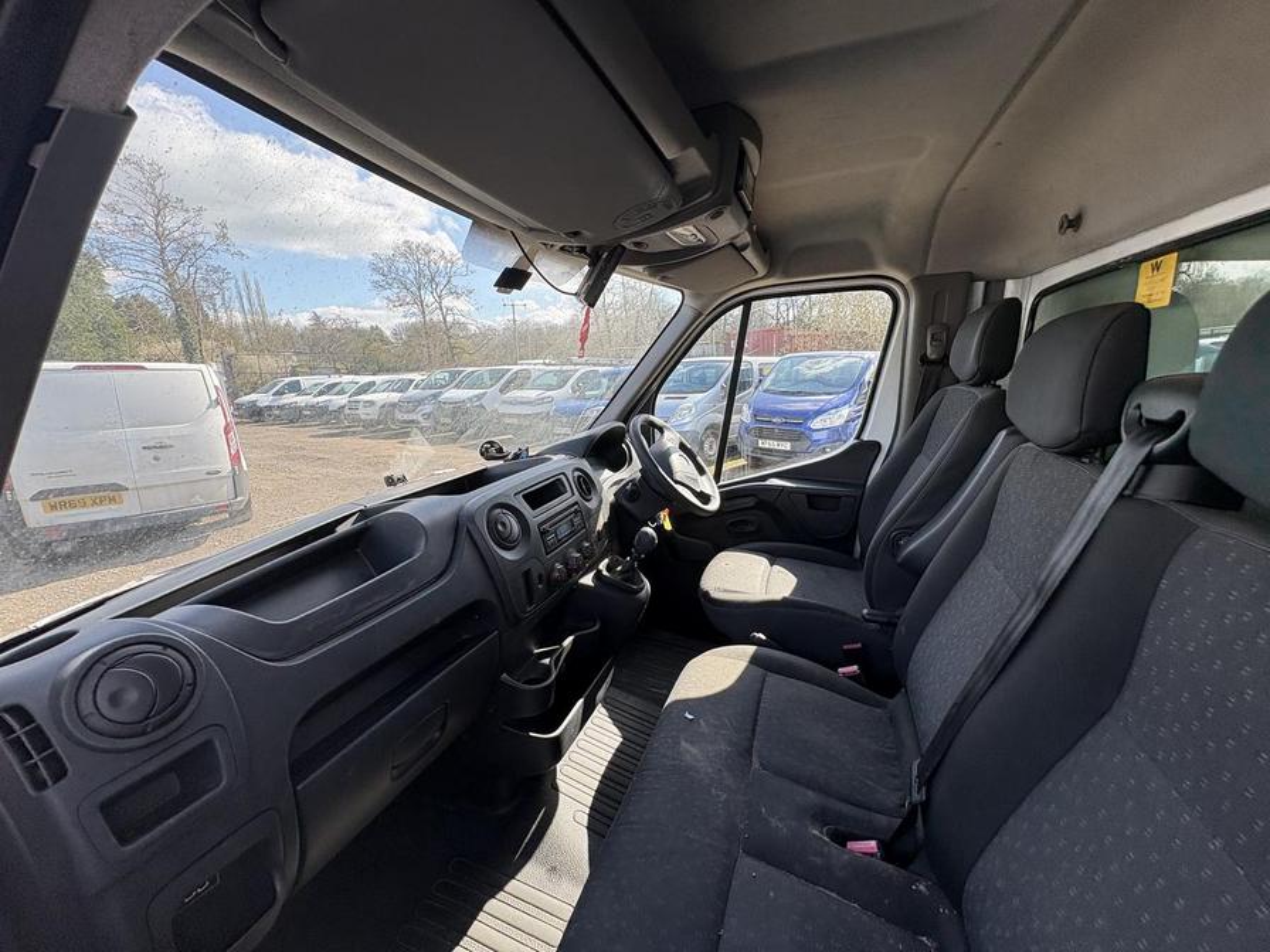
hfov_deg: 102.1
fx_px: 514
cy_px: 476
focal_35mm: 14
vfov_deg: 85.7
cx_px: 635
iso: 40
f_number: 2.2
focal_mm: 2.22
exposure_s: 1/289
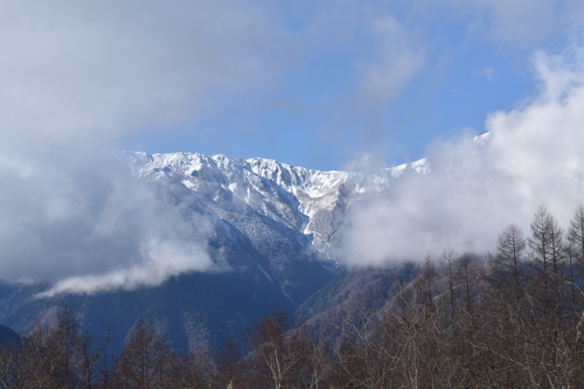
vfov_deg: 17.5
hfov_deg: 26.0
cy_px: 194
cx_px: 292
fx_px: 1265
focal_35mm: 78
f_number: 8
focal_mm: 52
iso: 100
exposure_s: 1/400
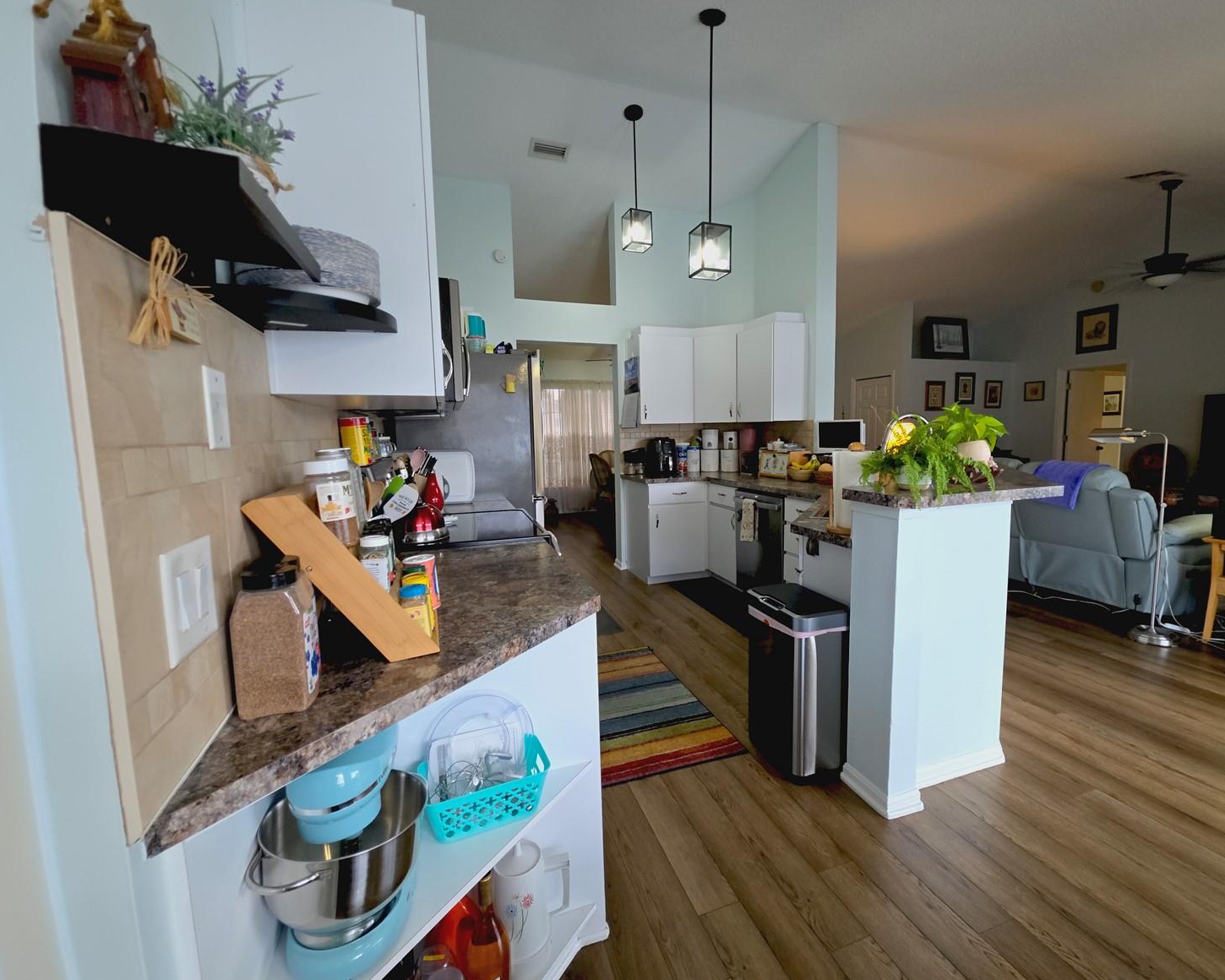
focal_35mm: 14
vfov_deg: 88.0
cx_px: 647
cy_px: 486
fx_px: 508
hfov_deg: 100.6
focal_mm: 2.2
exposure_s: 1/120
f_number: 1.9
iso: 160
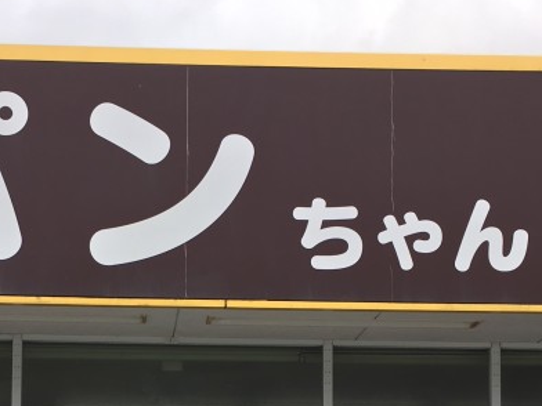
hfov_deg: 24.5
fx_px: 1237
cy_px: 501
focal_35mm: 79
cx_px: 161
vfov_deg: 17.7
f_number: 2.2
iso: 25
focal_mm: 4.15
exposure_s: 1/390
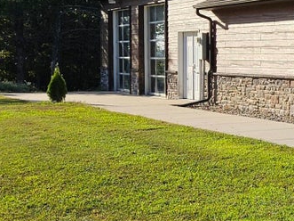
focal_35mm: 95
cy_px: 94
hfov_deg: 16.8
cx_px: 544
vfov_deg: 15.5
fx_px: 807
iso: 25
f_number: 1.8
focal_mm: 5.4
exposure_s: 1/1129
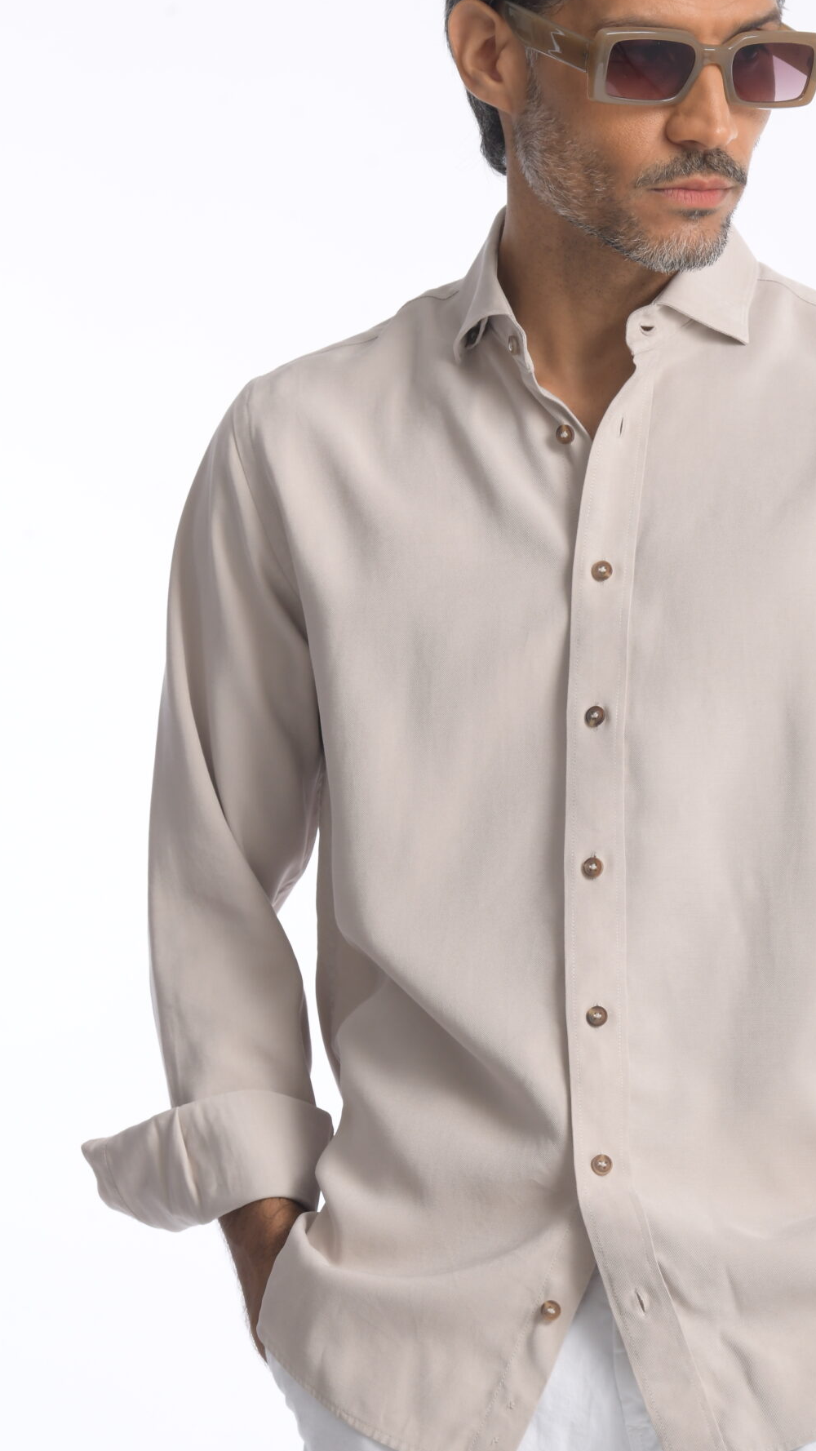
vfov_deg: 11.7
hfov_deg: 6.6
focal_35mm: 184
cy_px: 752
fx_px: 7078
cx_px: 621
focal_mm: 122
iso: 500
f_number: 11
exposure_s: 1/250
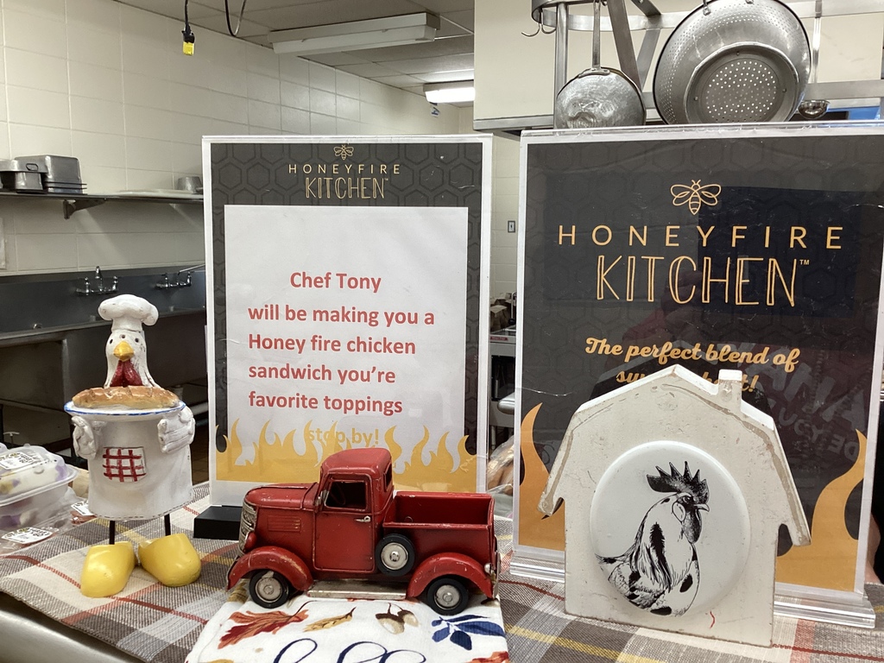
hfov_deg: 58.4
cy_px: 332
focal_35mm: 31
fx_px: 792
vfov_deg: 45.4
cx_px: 442
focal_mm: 3.3
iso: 100
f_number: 2.4
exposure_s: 1/60
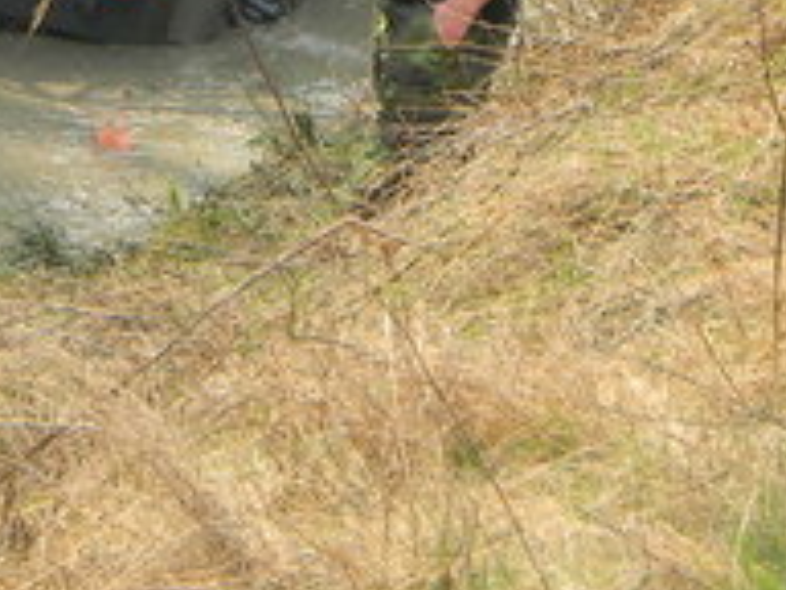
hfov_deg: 7.1
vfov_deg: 5.3
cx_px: 168
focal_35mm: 277
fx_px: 6290
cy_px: -283
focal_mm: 15.1
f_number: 4.5
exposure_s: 1/132
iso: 80
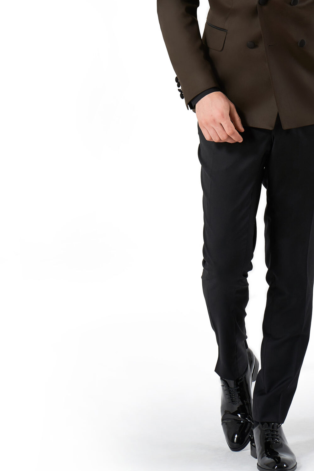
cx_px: 266
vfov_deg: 14.1
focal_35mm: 145
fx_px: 1896
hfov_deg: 9.4
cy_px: 96
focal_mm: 85
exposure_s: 1/125
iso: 100
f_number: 9.5
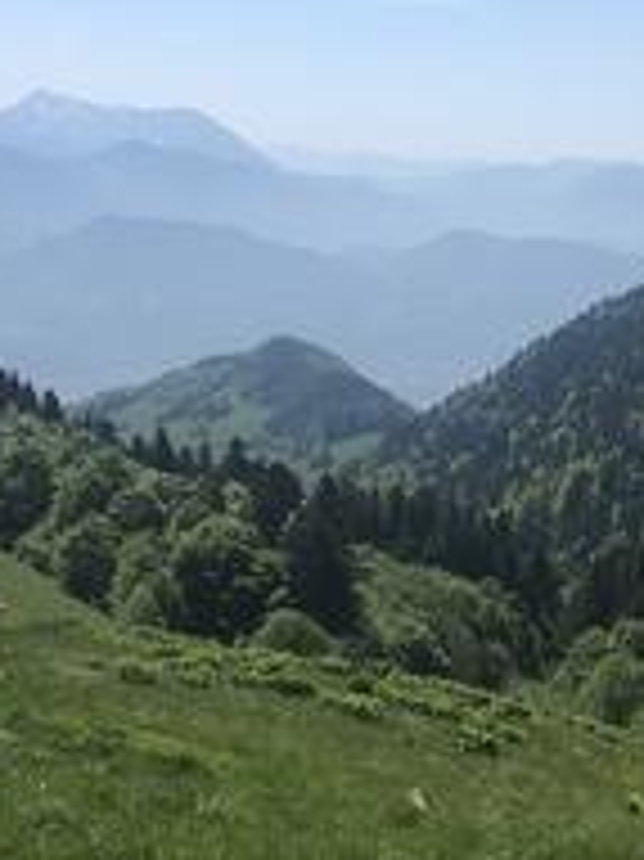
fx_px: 2185
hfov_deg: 16.8
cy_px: 266
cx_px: 383
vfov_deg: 22.1
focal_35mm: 88
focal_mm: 3.99
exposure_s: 1/2703
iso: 20
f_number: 1.8
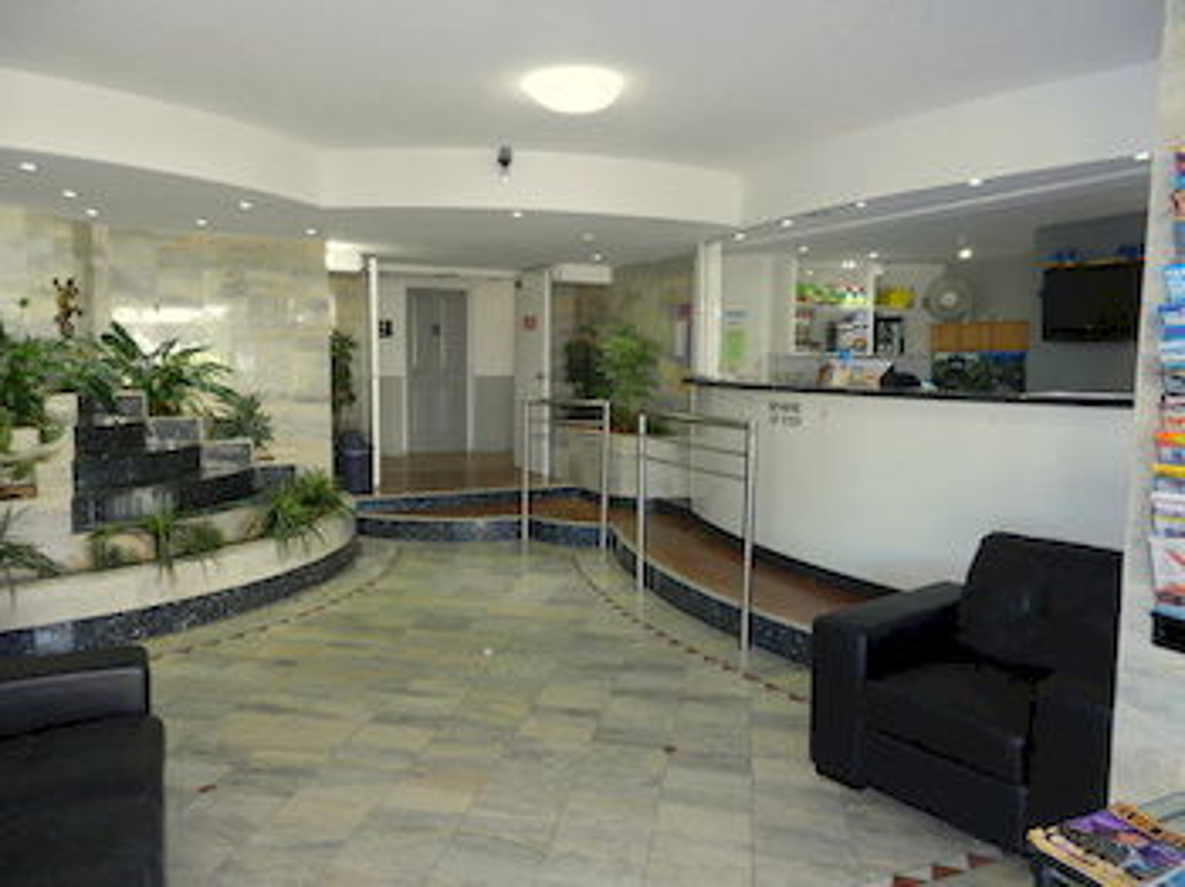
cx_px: 592
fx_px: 855
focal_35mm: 25
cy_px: 444
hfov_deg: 69.4
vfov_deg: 54.8
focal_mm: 4.5
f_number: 3.5
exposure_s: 1/30
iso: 200
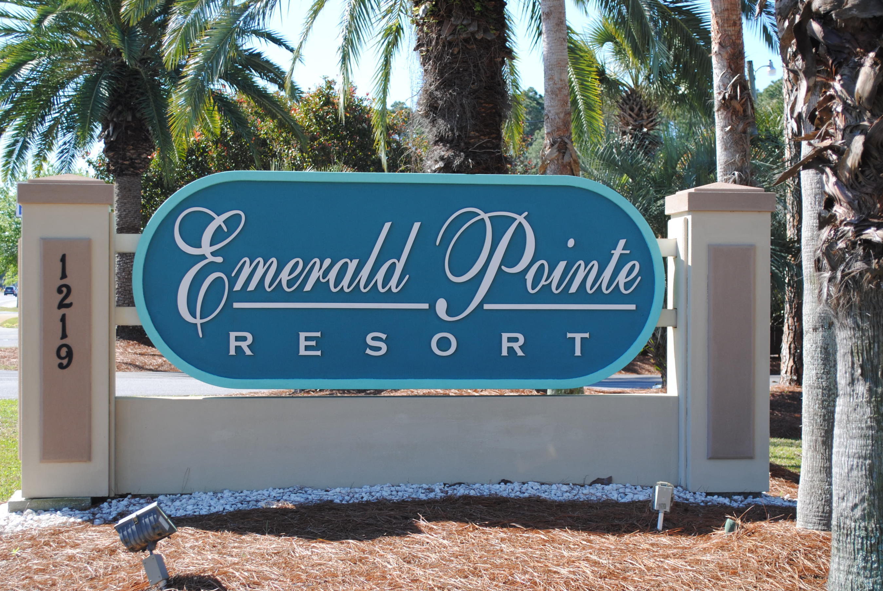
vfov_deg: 20.4
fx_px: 1645
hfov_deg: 30.0
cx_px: 408
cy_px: 282
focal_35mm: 67
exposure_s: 1/160
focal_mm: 40
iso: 100
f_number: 6.3
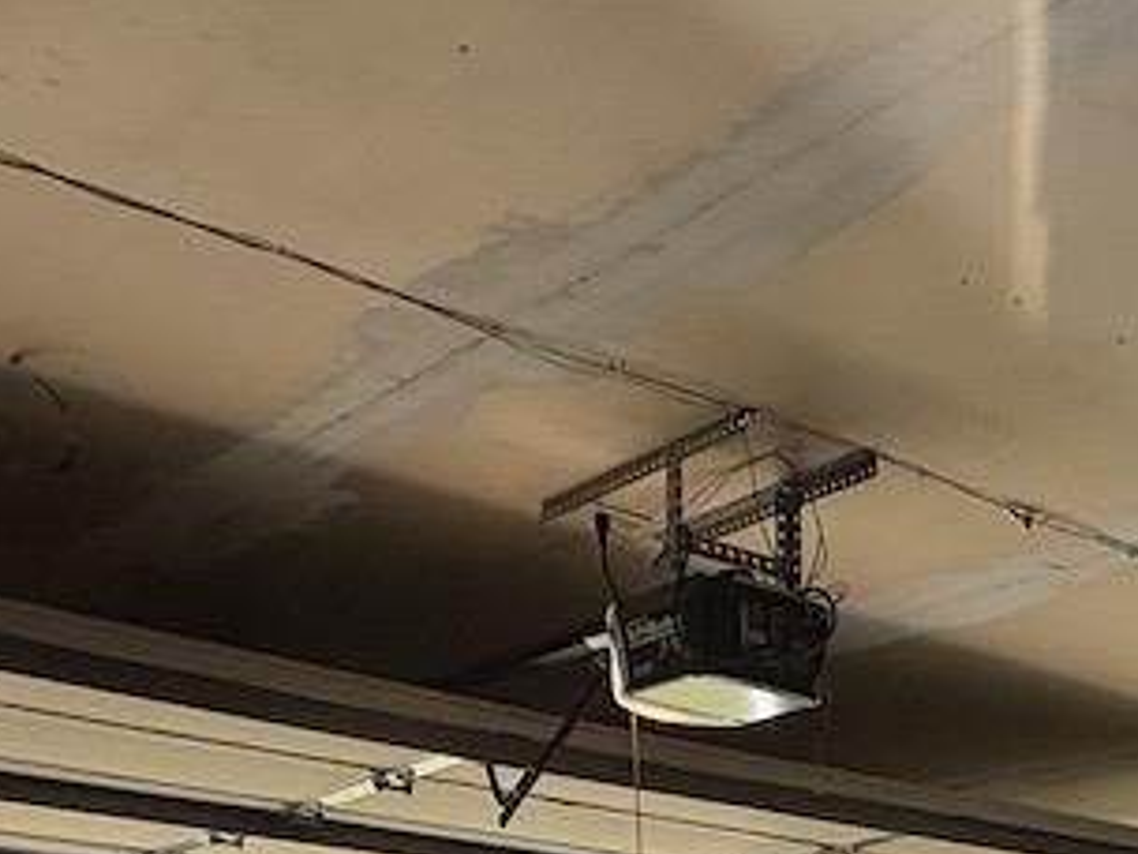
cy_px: 1723
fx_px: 1940
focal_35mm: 59
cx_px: 1108
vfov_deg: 17.5
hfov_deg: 30.6
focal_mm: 2.22
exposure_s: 1/395
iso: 50
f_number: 2.2
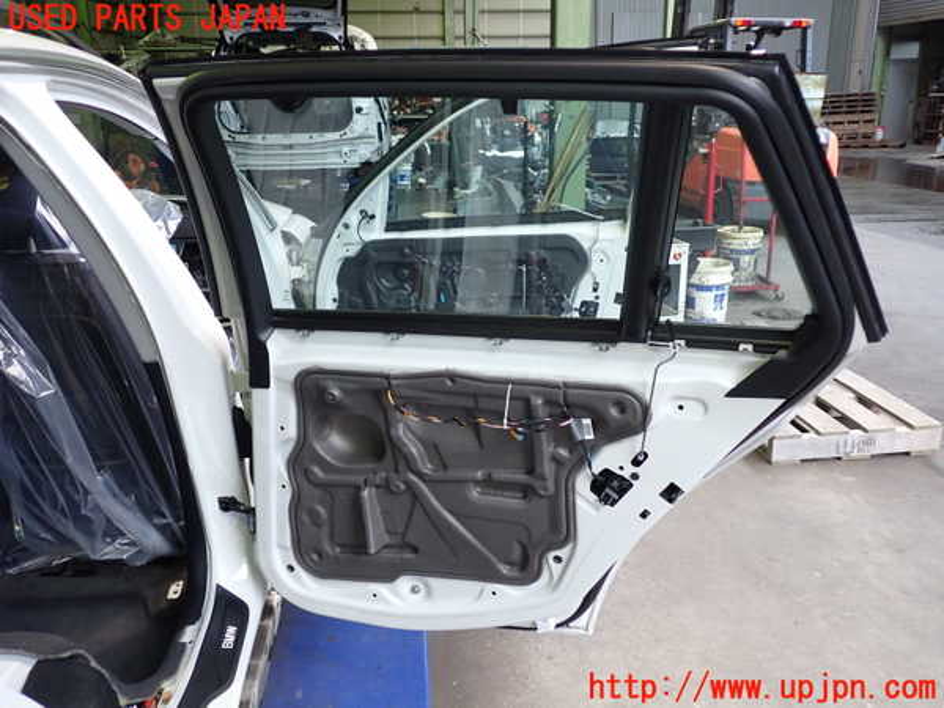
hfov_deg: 60.0
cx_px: 472
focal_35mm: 30
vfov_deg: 46.8
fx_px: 818
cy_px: 354
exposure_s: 1/40
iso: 200
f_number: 2.3
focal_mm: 5.4
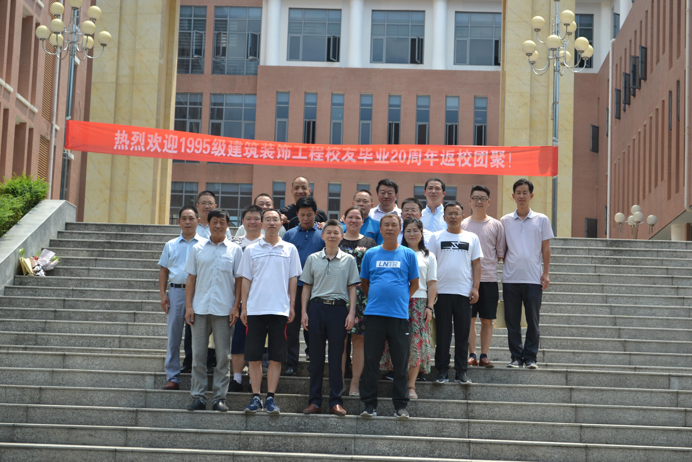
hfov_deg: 28.1
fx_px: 1384
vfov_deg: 18.9
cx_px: 346
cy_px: 231
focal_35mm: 72
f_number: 6.3
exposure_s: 1/160
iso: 100
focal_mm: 48
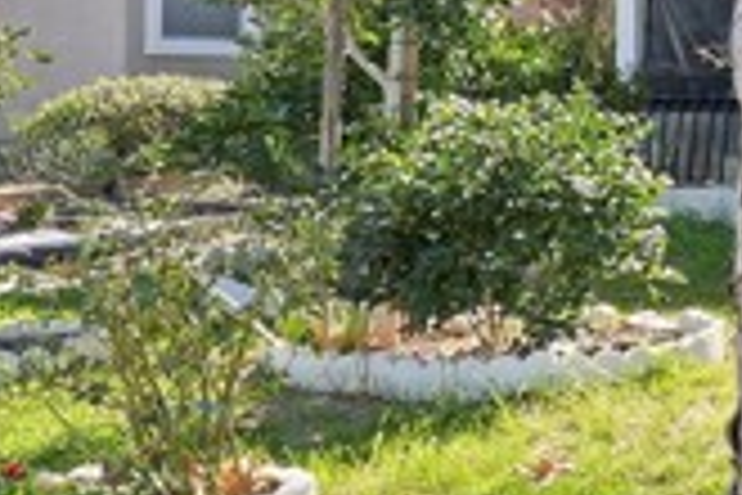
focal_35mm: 62
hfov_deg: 20.3
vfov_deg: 21.5
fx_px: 1278
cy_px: 56
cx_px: 1403
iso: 100
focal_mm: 16
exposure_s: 1/25
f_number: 10
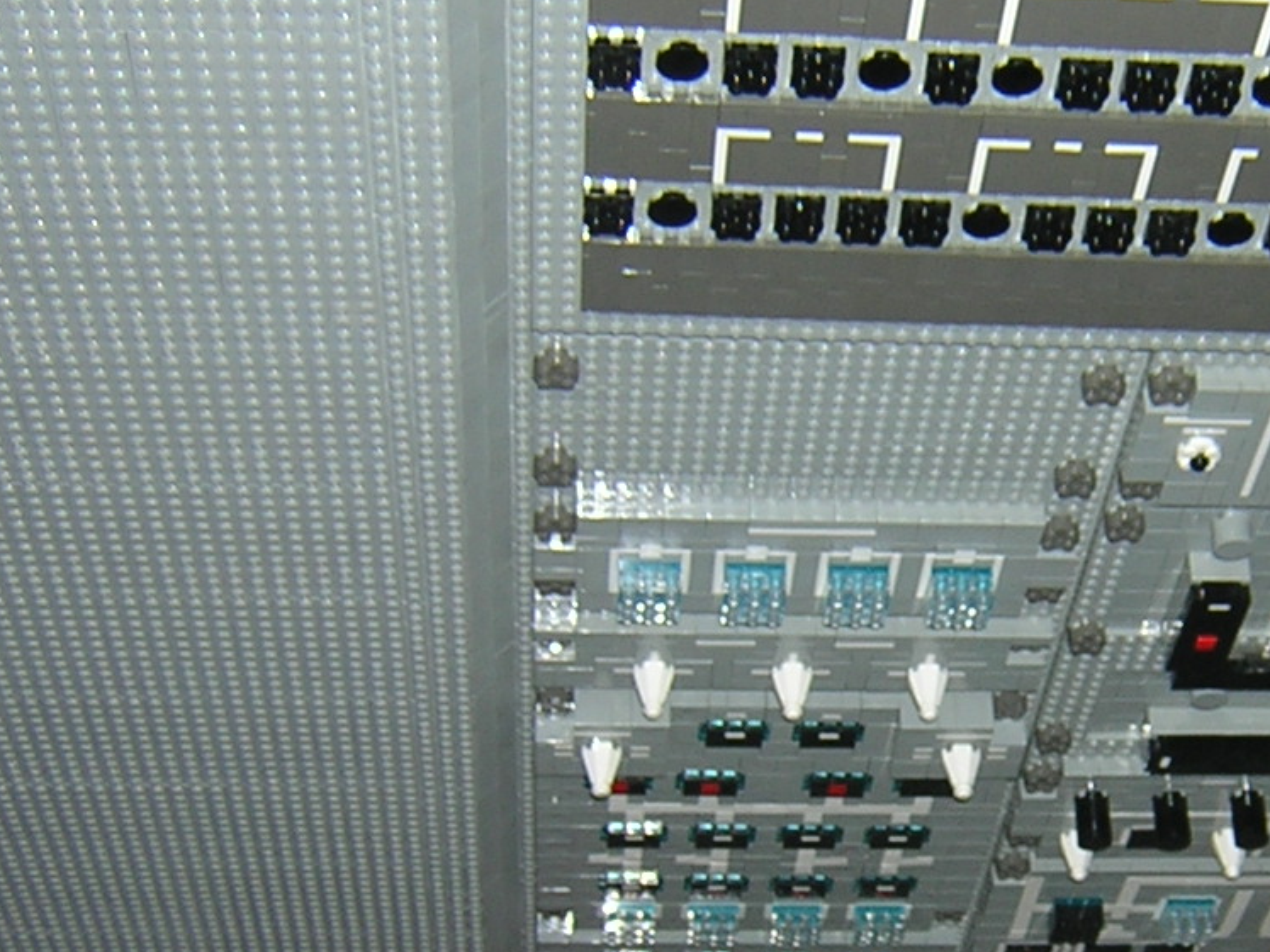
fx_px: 2825
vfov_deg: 19.0
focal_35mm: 77
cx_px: 1039
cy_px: 675
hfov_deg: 24.9
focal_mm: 4.7
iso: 100
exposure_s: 1/60.1
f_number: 2.6
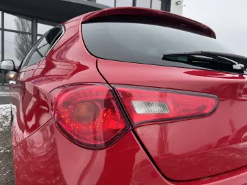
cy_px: 92
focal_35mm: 24
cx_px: 124
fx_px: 171
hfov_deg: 71.6
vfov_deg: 56.8
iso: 80
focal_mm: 6.76
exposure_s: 1/888
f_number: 1.78
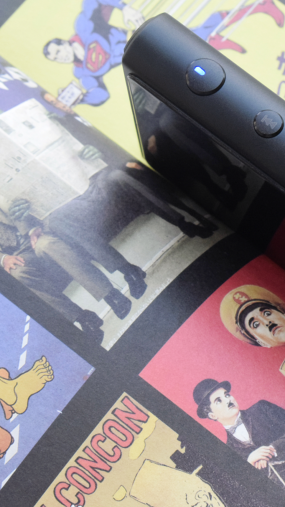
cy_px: 252
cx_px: 308
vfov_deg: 16.4
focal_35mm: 131
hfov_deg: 9.2
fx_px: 1757
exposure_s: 1/200
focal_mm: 55
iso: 3200
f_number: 14
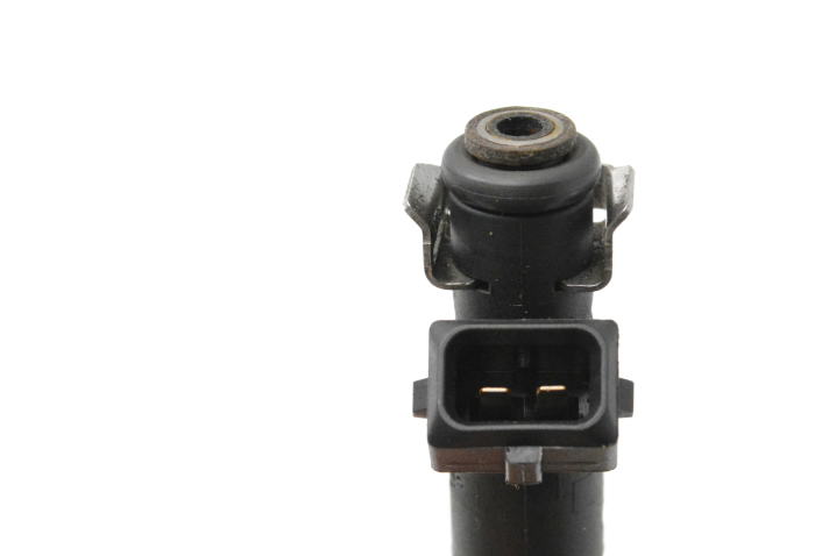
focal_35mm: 118
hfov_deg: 17.4
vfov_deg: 11.6
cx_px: 511
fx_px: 2732
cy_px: 302
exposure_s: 1/250
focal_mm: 55
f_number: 8
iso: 6400
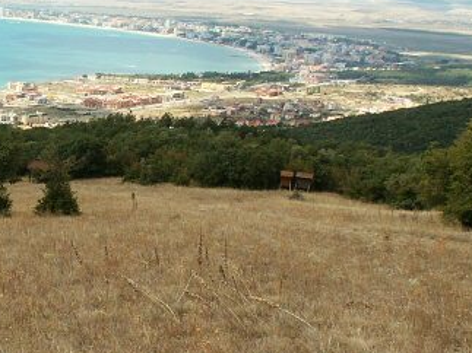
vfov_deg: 22.6
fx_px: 886
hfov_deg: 28.9
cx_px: 64
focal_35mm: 65
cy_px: 188
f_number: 8
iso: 100
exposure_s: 1/160
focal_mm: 5.86
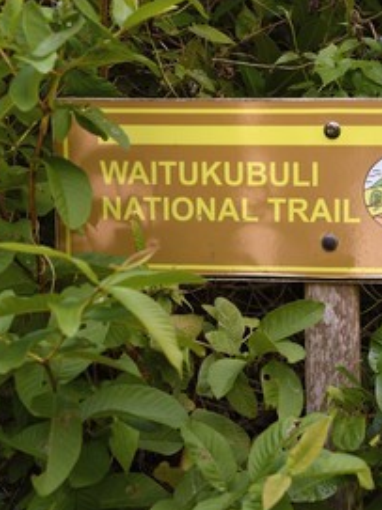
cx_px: 309
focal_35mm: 82
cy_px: 260
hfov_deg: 17.8
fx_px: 1207
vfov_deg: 23.8
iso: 200
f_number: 5.6
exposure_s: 1/100
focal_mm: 55
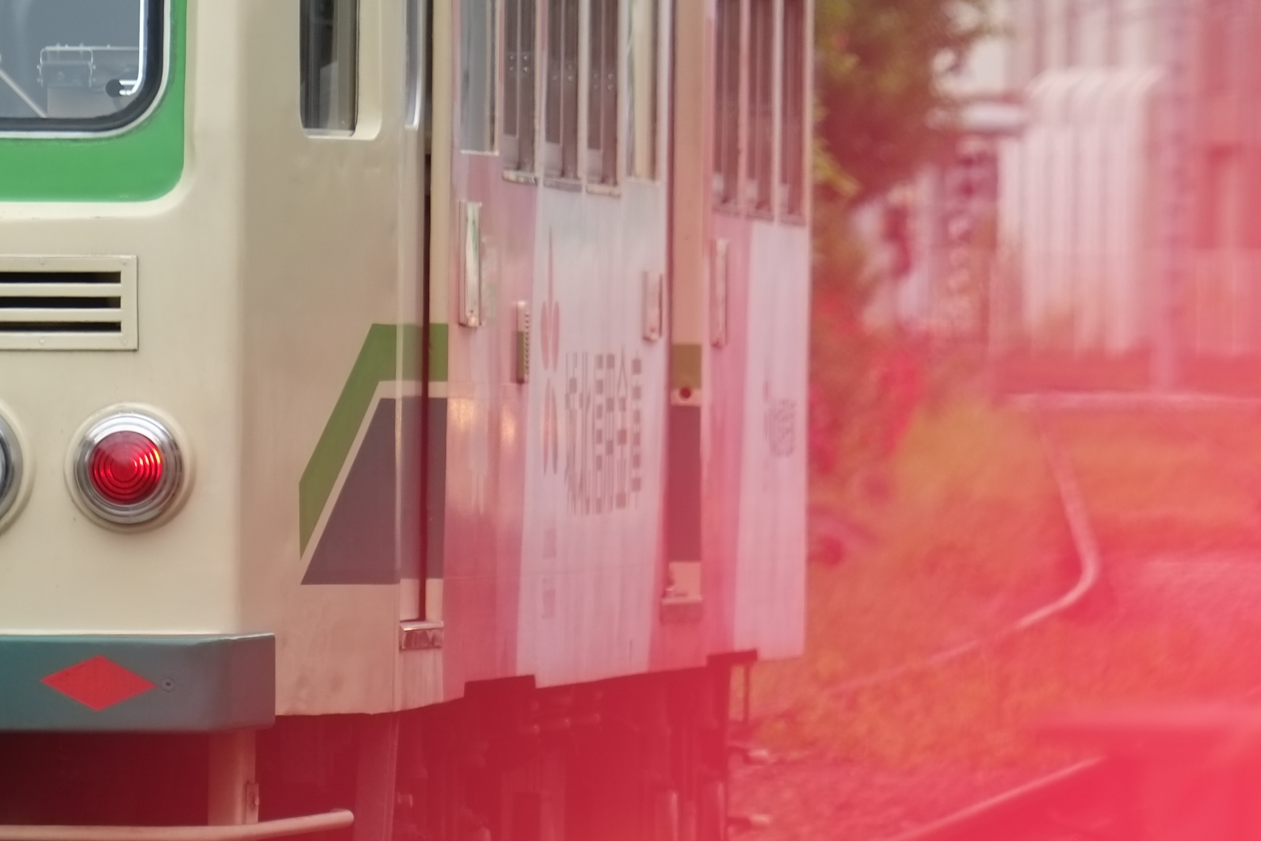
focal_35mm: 670
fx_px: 23465
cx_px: 831
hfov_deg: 3.1
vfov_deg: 2.1
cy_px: 192
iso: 200
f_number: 5.6
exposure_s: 1/250
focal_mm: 200
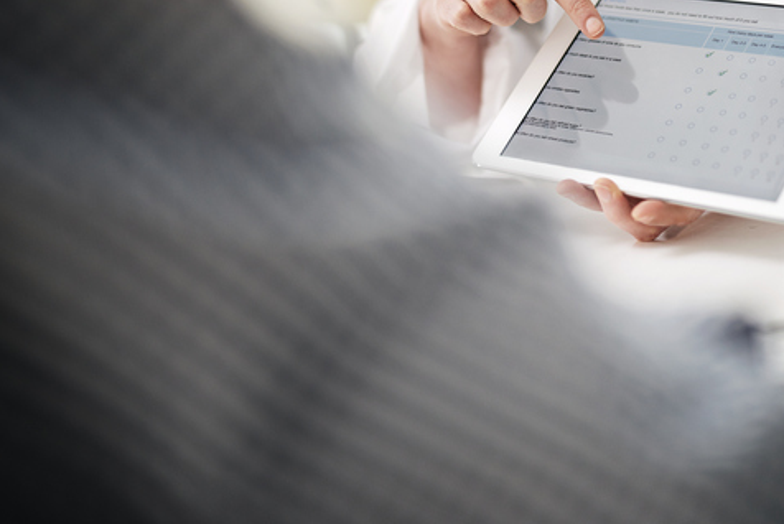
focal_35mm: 76
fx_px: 1656
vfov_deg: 17.9
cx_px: 581
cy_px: 131
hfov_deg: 26.3
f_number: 1.6
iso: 320
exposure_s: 1/500
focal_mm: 50
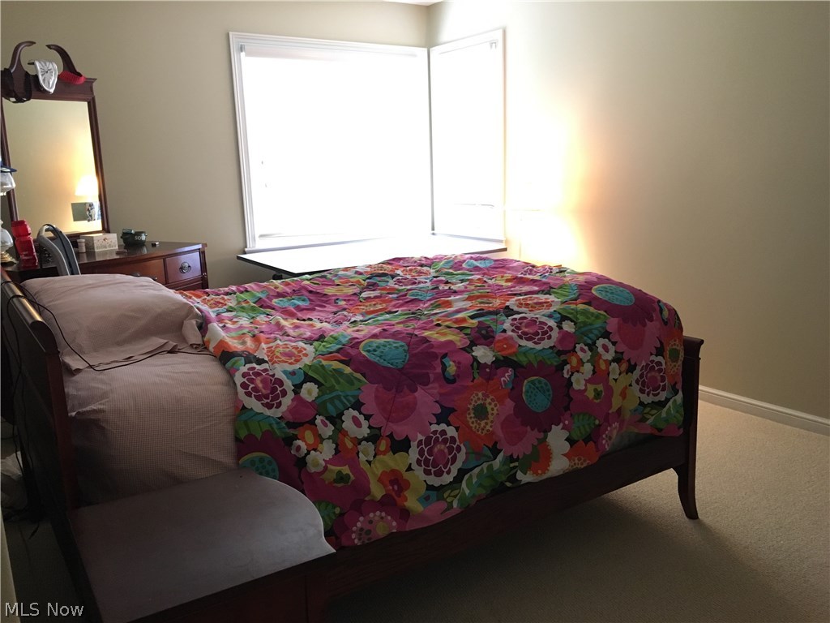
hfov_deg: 61.7
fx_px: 695
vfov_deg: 48.2
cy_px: 312
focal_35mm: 29
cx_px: 415
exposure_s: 1/30
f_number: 2.2
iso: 160
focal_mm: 4.15
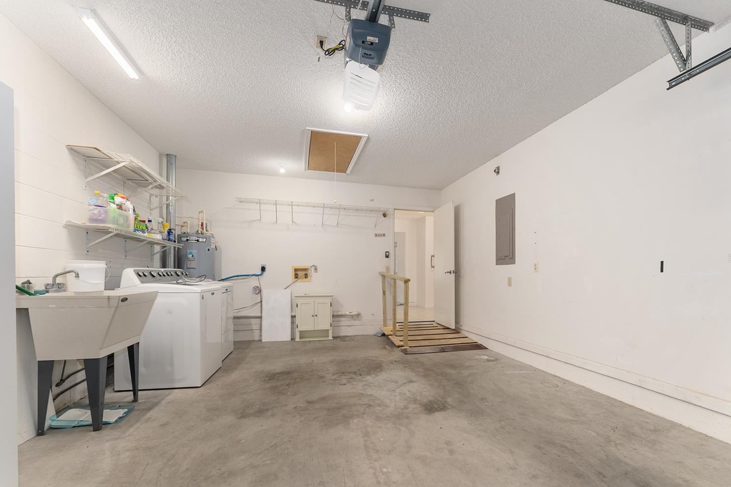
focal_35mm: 15
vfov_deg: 77.2
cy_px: 258
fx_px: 305
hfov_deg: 100.3
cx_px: 380
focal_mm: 14
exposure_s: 1/4
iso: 400
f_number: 7.1
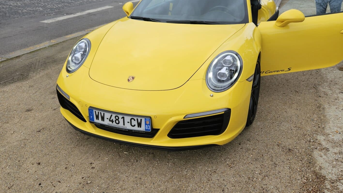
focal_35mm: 34
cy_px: 65
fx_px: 309
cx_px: 170
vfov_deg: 34.3
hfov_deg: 58.0
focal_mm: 5.4
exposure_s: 1/467
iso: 25
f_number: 1.8
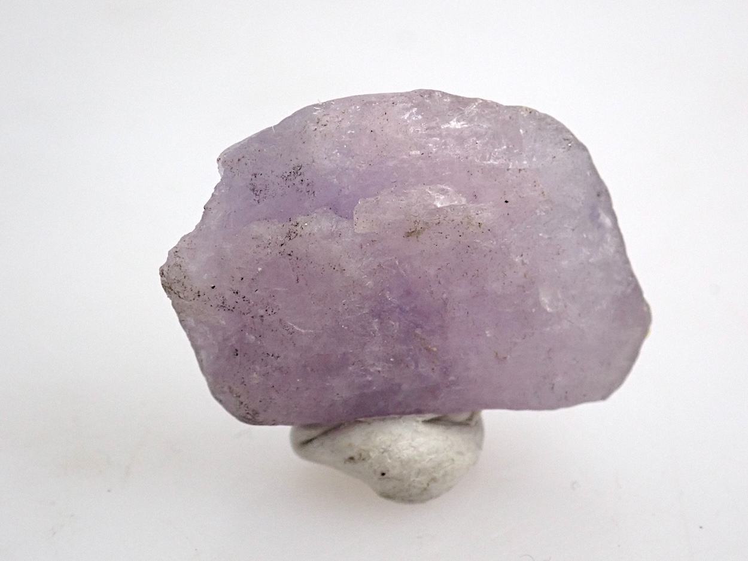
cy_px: 280
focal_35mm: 100
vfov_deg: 14.8
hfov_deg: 19.6
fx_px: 2161
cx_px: 374
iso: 800
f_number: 4.9
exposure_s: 1/100
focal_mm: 18
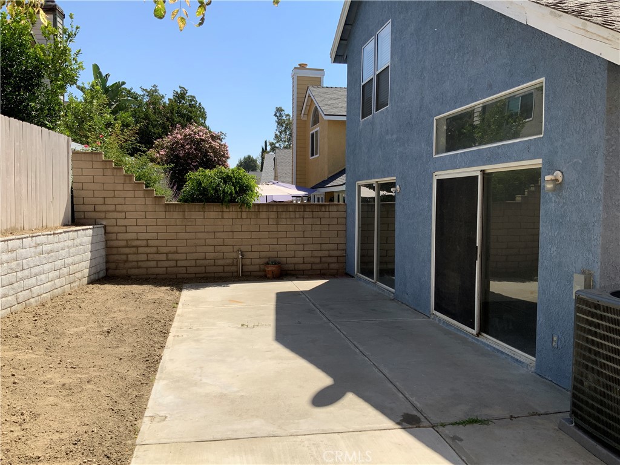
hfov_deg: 61.7
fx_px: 519
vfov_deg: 48.2
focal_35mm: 29
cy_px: 232
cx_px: 310
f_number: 1.8
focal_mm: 3
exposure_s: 1/1786
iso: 16
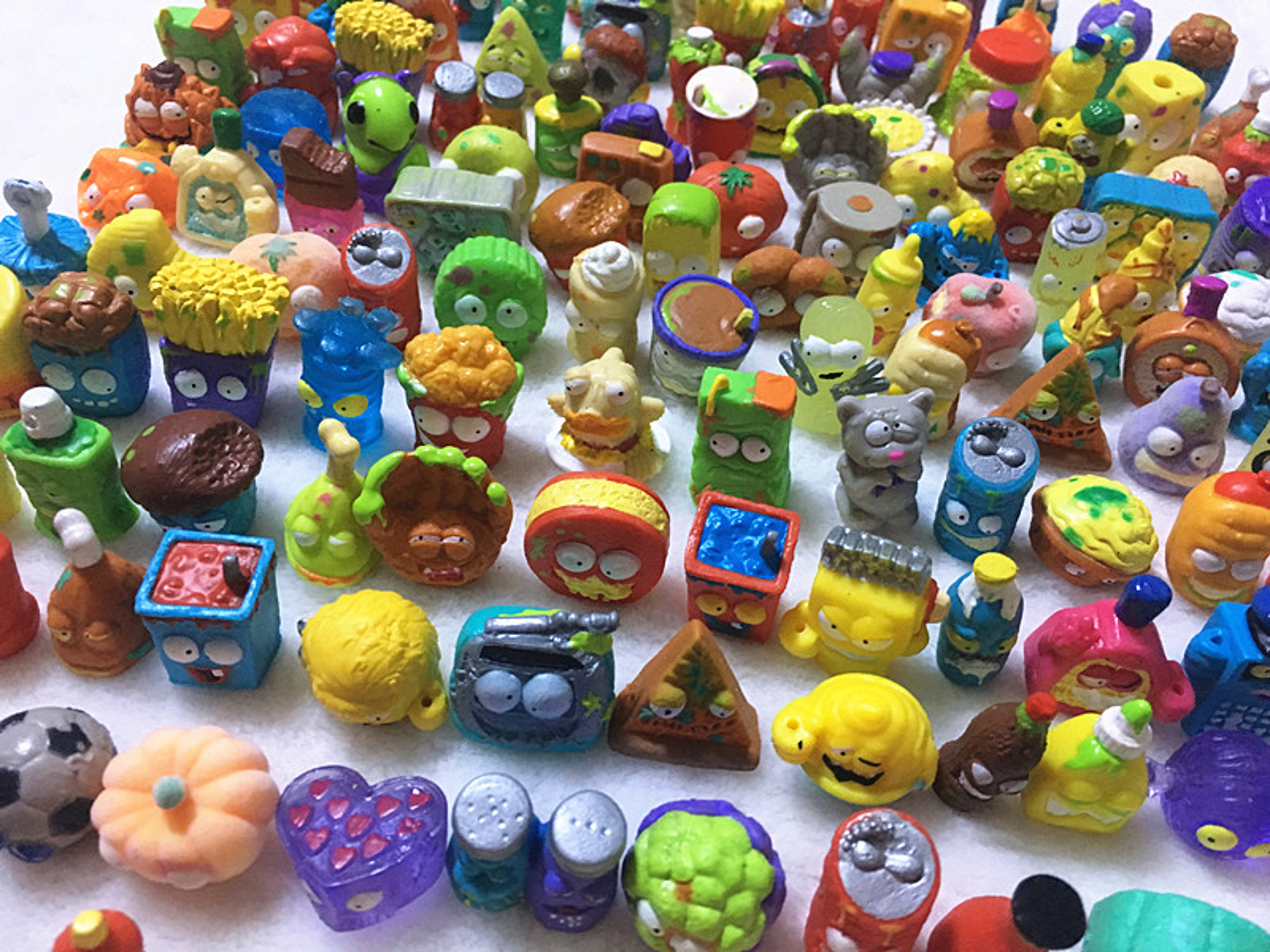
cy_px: 476
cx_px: 635
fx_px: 1064
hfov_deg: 61.7
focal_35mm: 29
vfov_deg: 48.2
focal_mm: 4.15
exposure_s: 1/17
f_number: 2.2
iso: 200
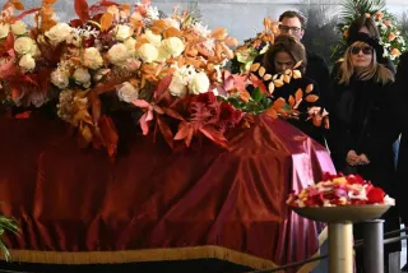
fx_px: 1883
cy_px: 191
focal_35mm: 166
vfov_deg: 8.3
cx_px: 167
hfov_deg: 12.4
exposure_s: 1/160
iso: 6400
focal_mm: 70
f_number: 3.5
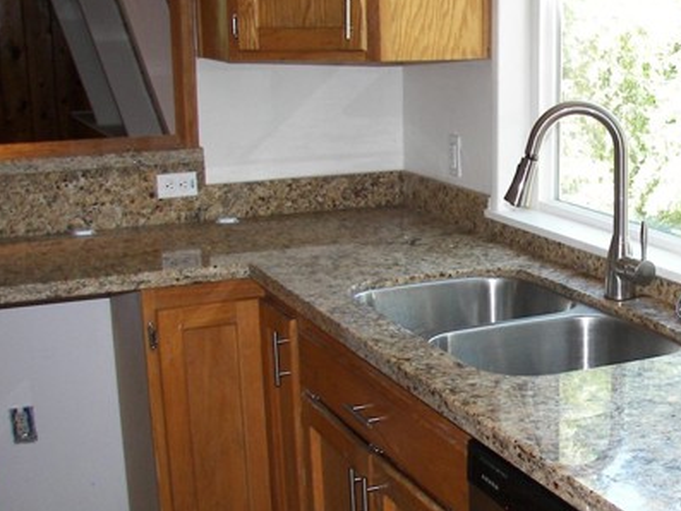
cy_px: 321
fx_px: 1141
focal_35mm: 58
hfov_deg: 32.6
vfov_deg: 25.2
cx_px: 504
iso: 100
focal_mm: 6
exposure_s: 1/30
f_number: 2.8
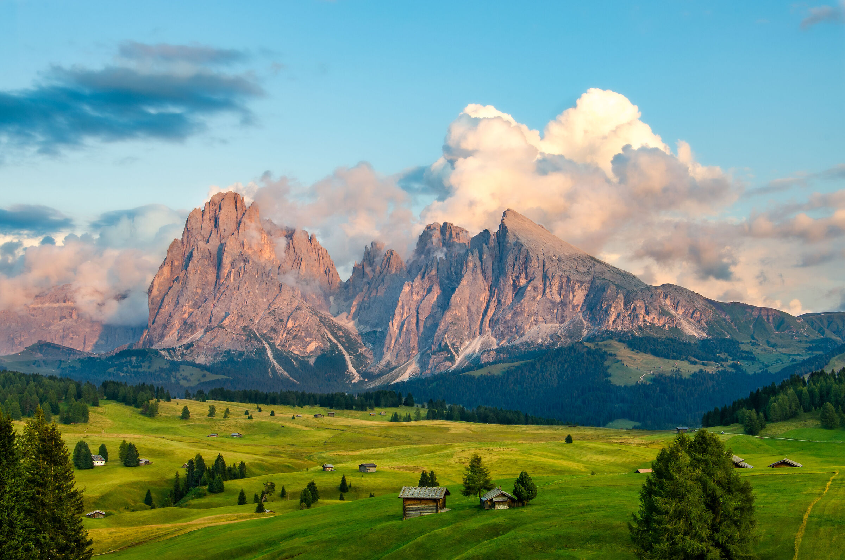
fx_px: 1089
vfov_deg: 28.8
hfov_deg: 42.4
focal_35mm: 46
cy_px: 280
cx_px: 422
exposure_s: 1/8
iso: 100
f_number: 18
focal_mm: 31
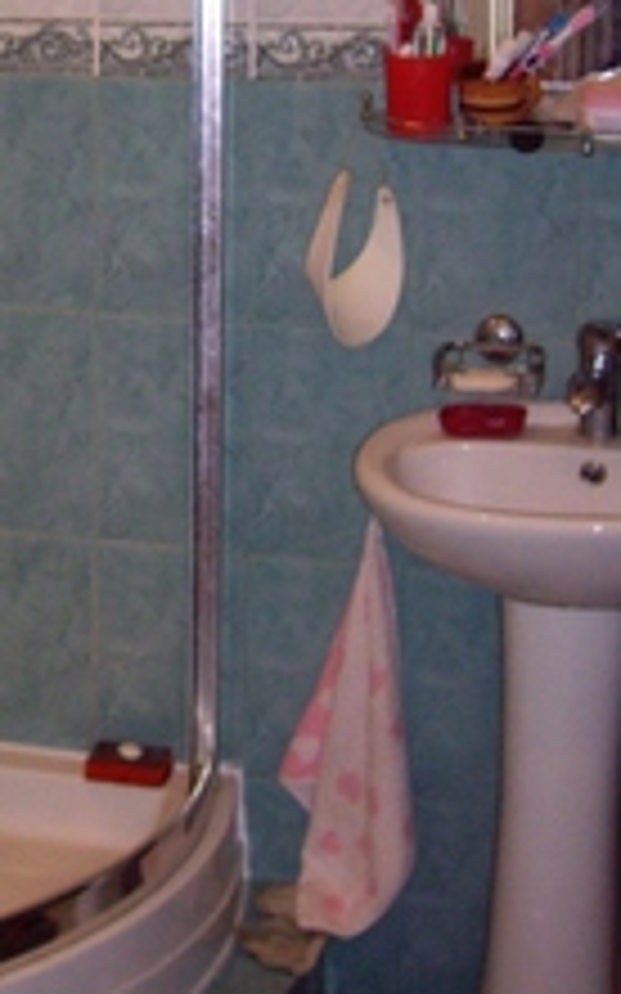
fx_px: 2222
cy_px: 193
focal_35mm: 82
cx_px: 94
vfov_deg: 24.8
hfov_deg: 15.8
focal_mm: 6.2
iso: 200
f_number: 2.7
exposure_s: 1/40
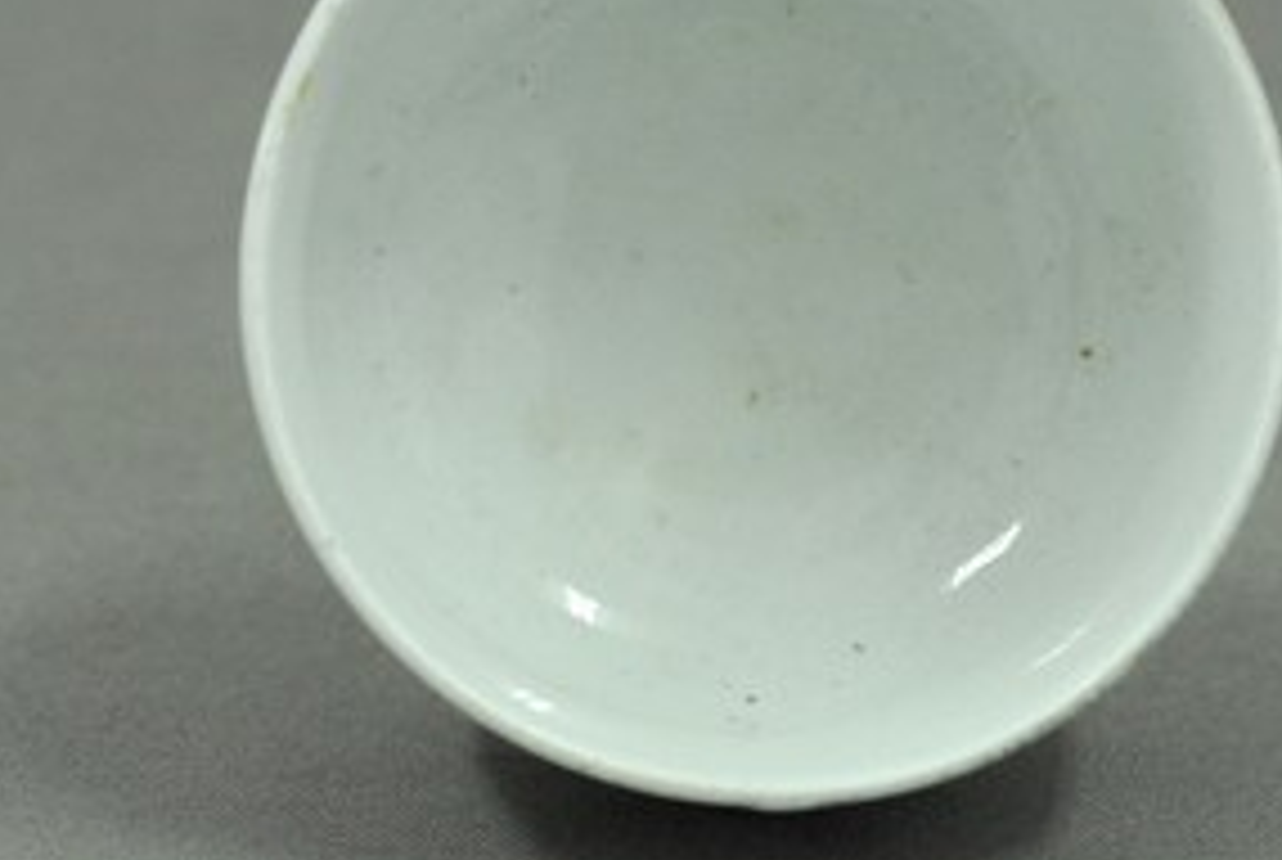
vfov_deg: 6.8
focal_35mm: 202
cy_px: 414
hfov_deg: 10.2
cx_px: 787
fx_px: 7205
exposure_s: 1/10
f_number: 8
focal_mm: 60
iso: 1000
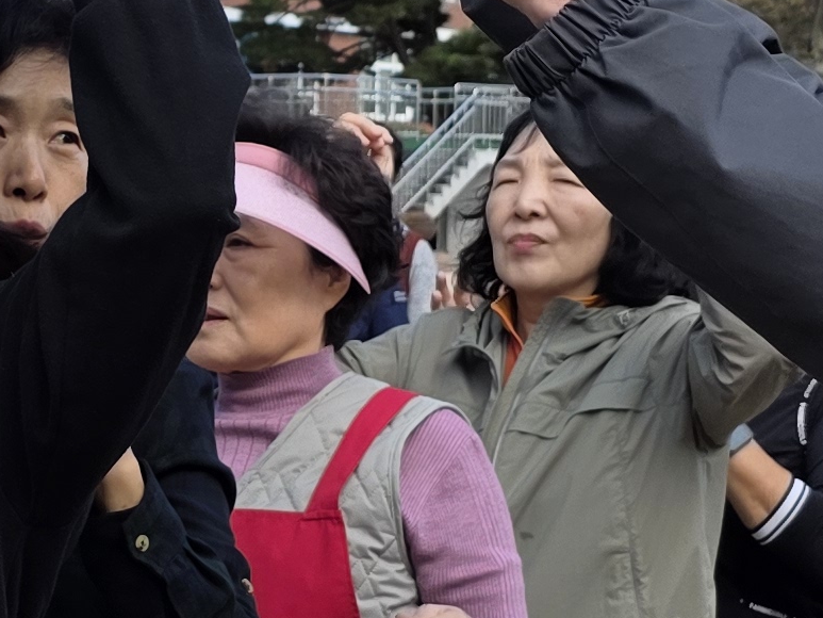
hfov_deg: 16.3
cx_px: 89
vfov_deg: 12.4
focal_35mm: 119
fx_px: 2830
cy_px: 451
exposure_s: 1/2531
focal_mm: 6.3
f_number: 1.7
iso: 80
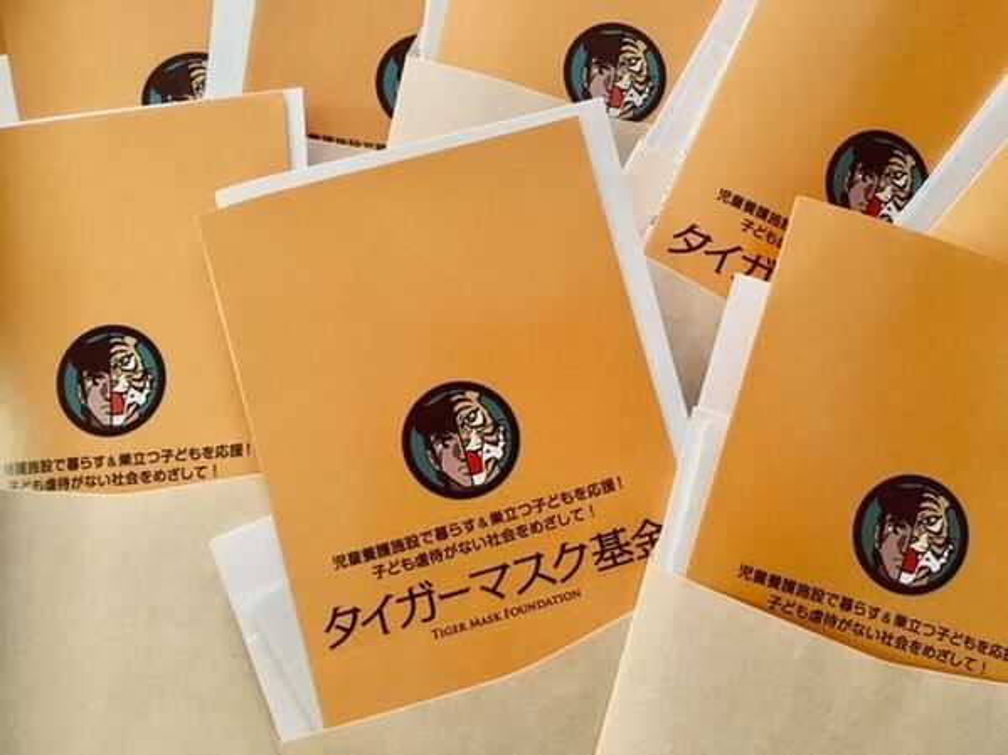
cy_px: 378
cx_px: 504
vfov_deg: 48.2
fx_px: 844
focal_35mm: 29
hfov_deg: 61.7
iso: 160
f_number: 2.2
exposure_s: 1/30
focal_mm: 4.15
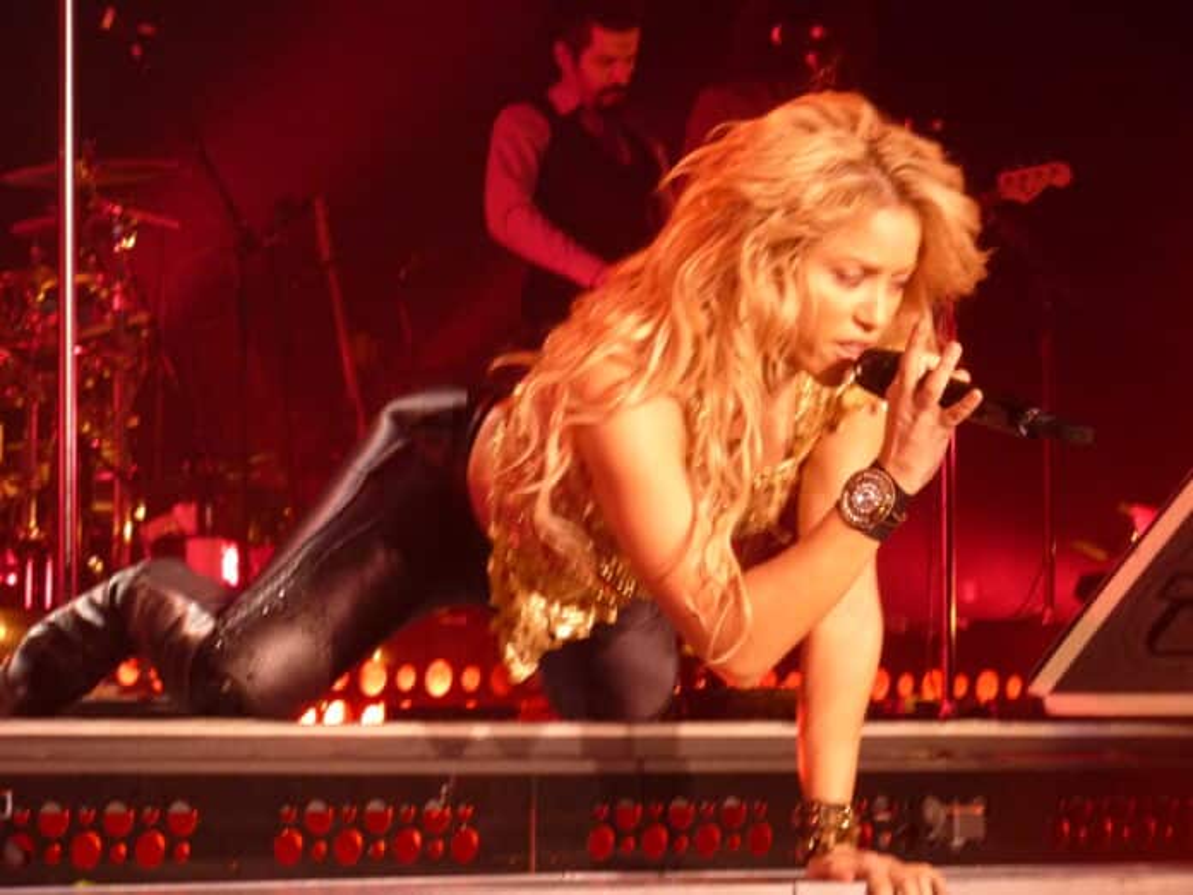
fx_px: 4411
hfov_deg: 15.4
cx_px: 596
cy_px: 448
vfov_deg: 11.6
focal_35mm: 128
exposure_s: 1/40
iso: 400
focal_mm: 21
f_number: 4.4
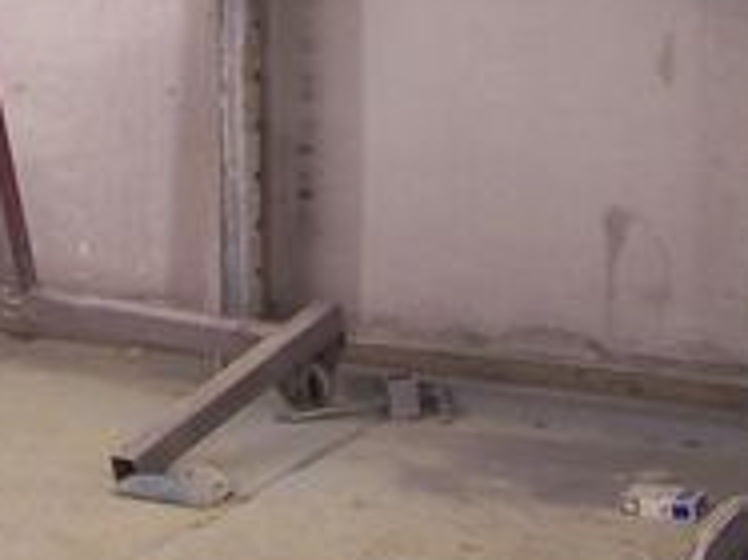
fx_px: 2807
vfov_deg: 11.1
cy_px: -212
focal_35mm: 130
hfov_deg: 15.0
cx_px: 36
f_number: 2.8
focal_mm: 6.3
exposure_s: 1/30
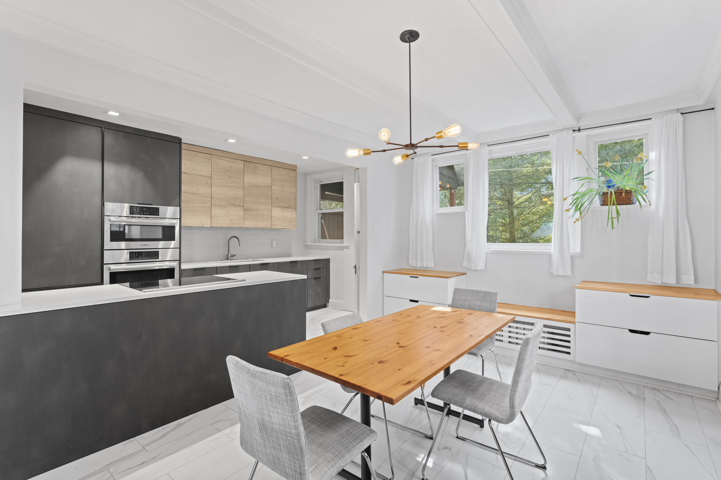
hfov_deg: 93.3
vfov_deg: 70.4
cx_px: 360
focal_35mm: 17
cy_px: 240
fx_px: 340
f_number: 8
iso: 640
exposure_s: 1/2
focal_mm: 17
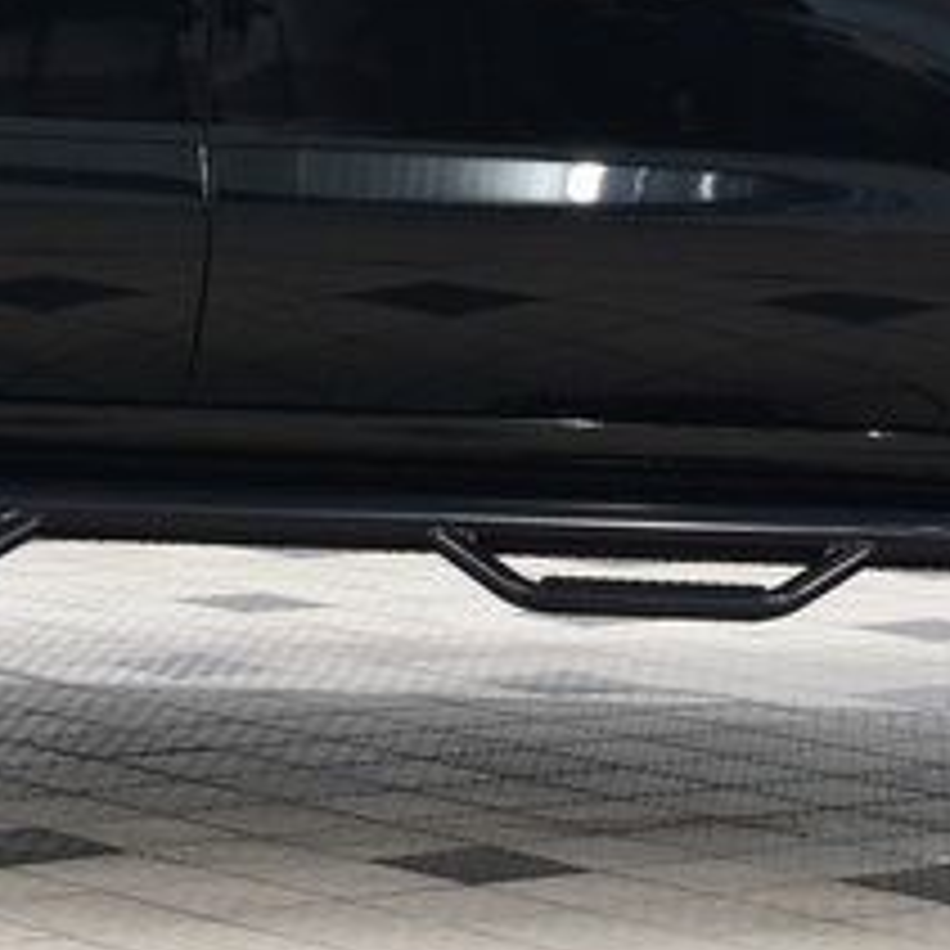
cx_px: 32
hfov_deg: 9.7
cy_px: -2
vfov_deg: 9.7
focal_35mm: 179
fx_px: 5560
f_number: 6.3
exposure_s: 1/15
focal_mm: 29
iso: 800
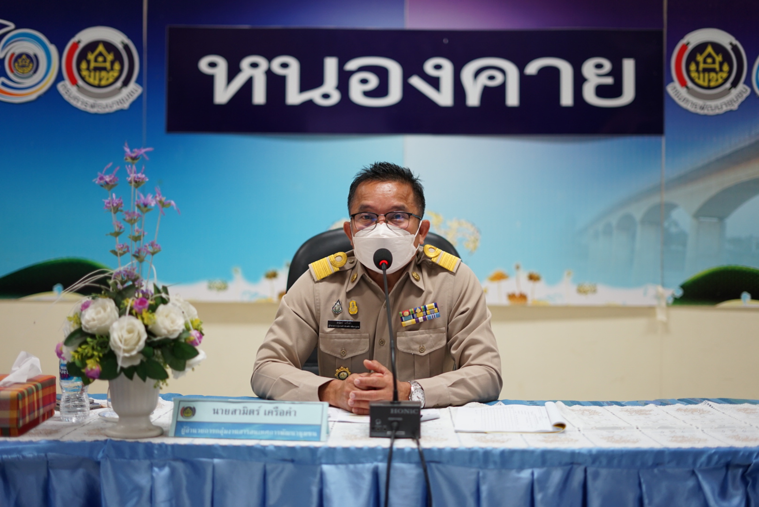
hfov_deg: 39.6
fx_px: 1055
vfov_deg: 27.0
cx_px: 380
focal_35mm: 50
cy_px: 254
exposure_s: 1/160
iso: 400
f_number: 1.8
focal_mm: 50
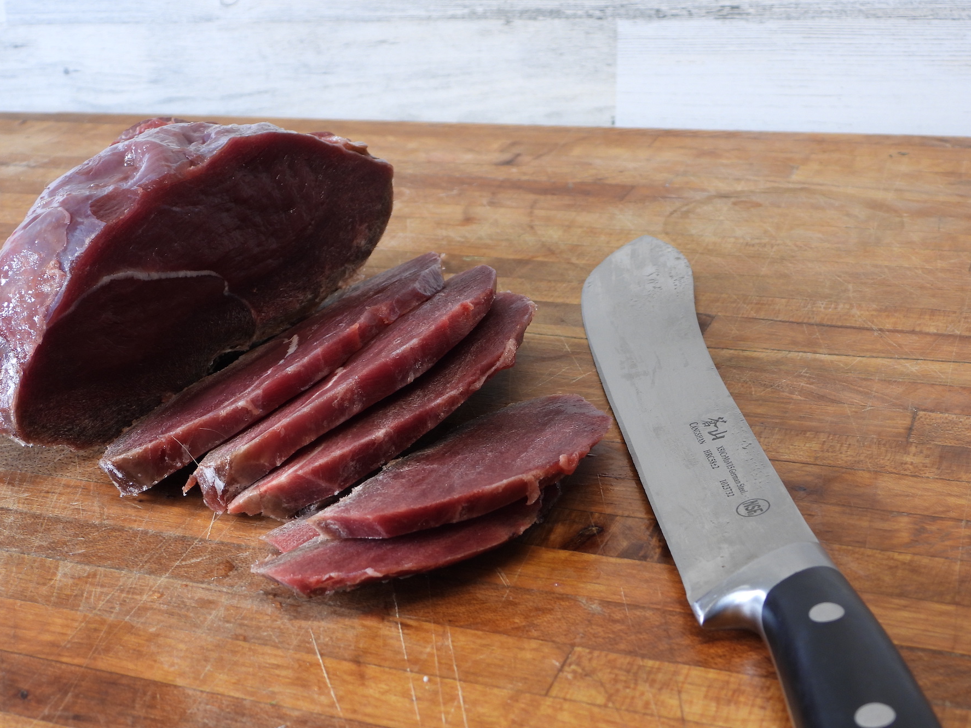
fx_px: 1486
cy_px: 373
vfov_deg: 27.5
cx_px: 488
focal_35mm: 53
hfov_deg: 36.2
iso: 100
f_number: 3.2
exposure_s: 1/30
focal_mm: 8.5
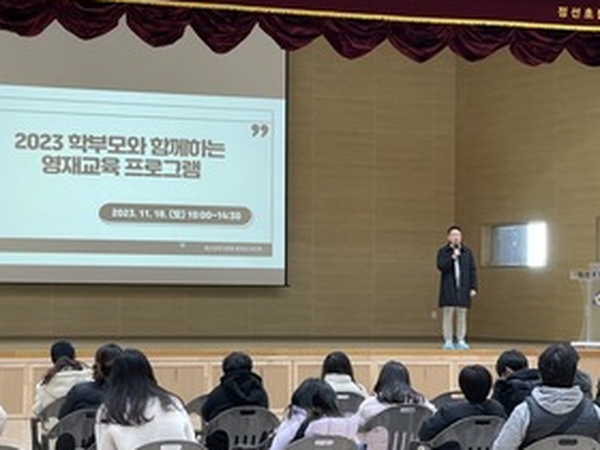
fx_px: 1387
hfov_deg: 24.4
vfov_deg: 18.4
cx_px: 227
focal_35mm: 80
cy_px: 250
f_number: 2.2
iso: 160
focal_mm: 7.5
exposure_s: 1/60
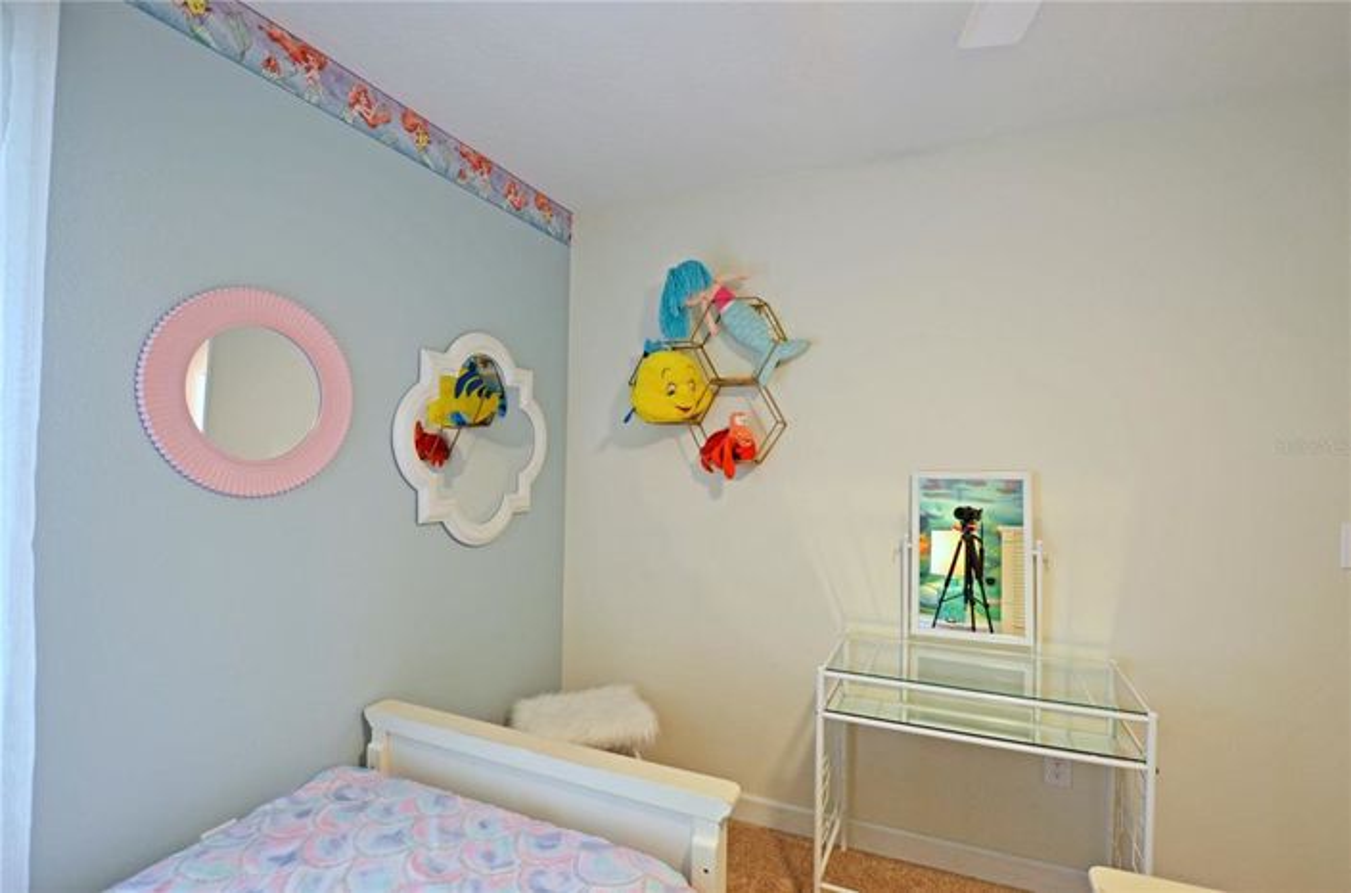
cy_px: 446
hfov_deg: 100.5
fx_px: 561
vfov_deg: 77.0
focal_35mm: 15
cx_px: 676
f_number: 4
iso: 400
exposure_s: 1/30
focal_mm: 10
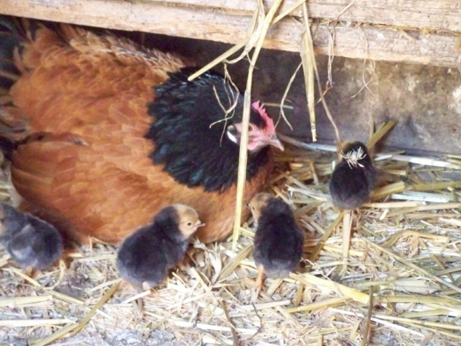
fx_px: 1798
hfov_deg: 14.6
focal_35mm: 135
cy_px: 152
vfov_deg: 11.0
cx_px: 196
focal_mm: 19.4
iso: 1600
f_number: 3.2
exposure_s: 1/50
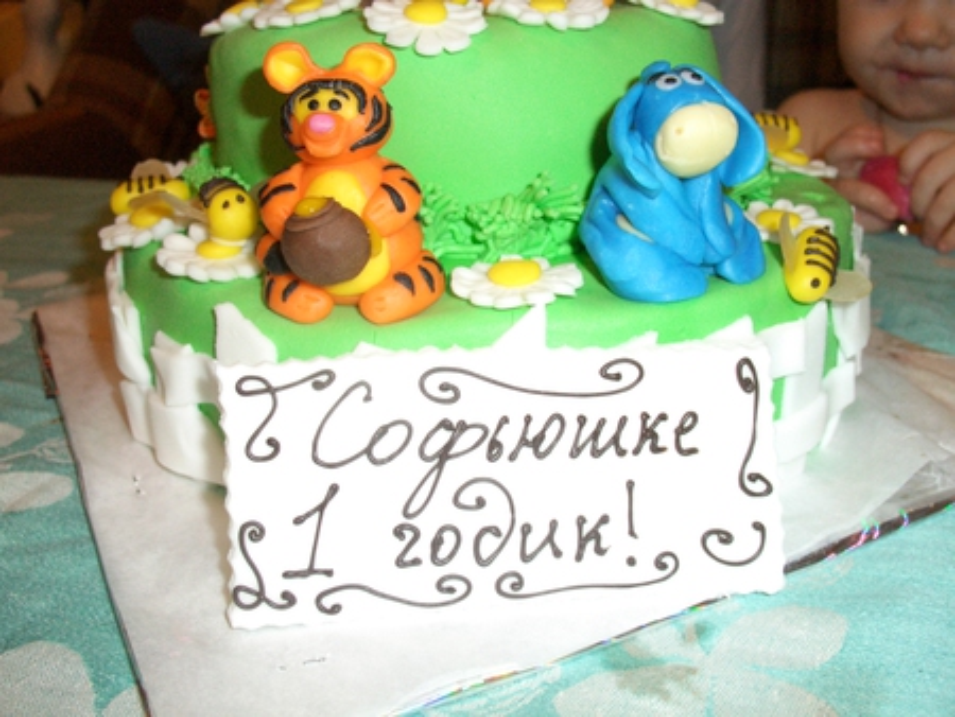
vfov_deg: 39.7
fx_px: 994
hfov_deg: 51.3
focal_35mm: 36
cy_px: 358
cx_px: 478
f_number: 2.9
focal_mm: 7.8
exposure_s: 1/60
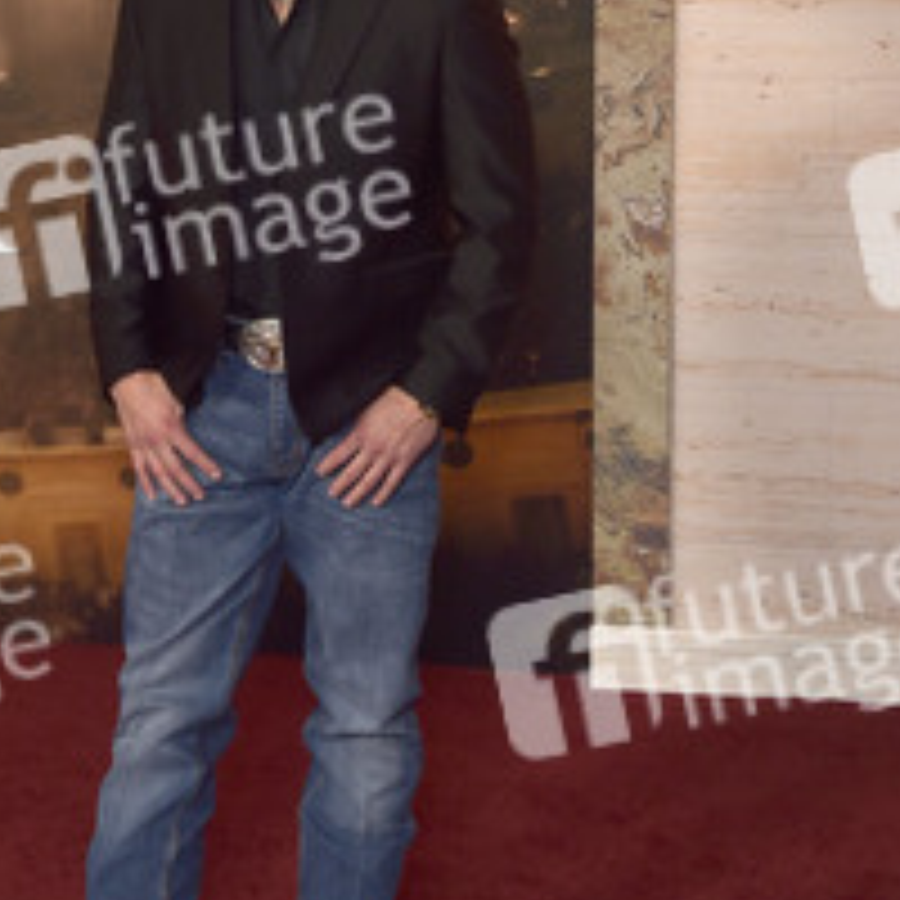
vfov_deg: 20.4
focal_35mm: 85
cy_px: 428
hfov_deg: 20.3
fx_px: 2500
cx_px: 313
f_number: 6.3
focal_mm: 50
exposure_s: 1/250
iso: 800
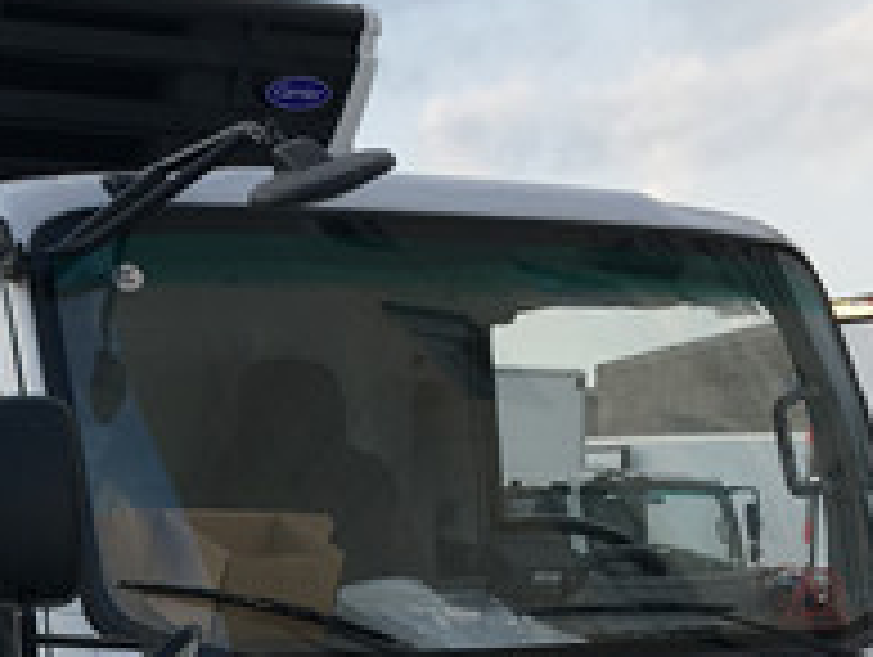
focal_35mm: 106
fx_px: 2677
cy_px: 734
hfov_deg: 17.8
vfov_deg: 13.7
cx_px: -108
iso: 25
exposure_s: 1/418
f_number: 2.2
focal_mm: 4.15
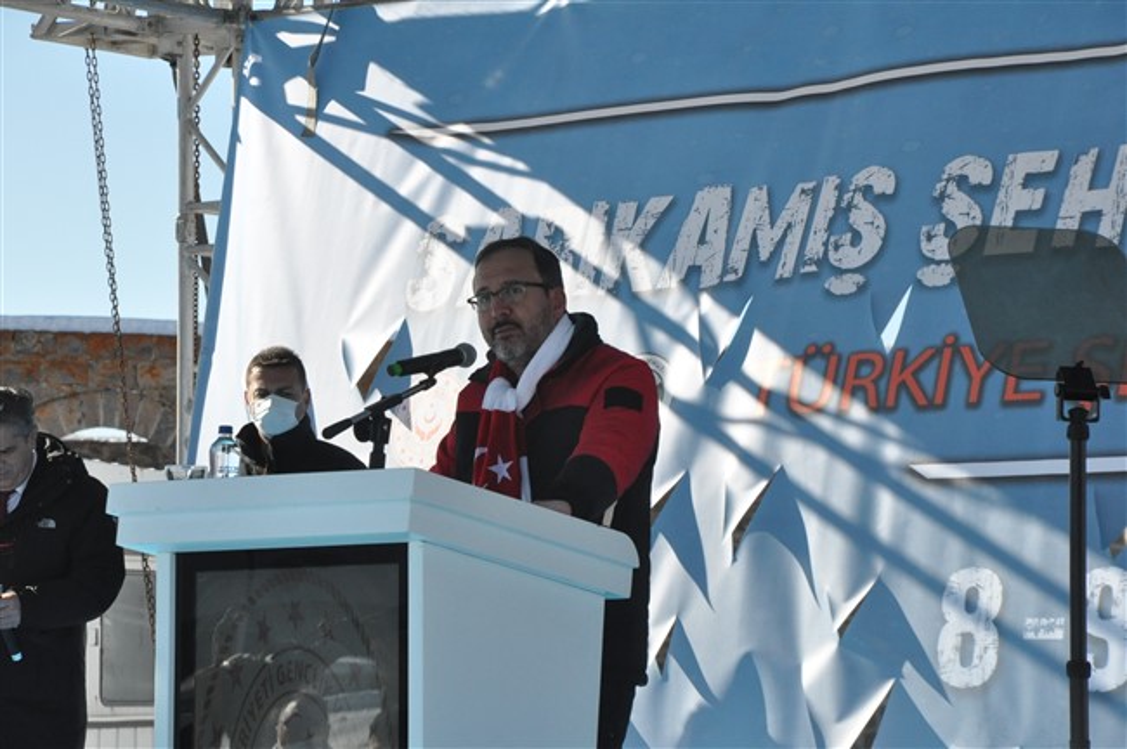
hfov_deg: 13.1
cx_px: 564
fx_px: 4926
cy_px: 374
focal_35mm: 158
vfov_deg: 8.7
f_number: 11
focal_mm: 105
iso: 1600
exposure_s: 1/2000
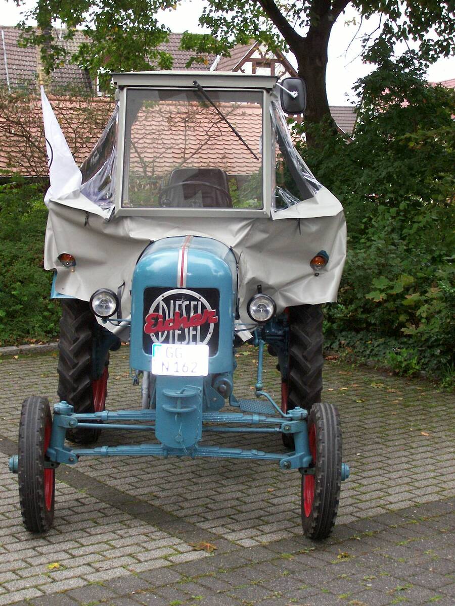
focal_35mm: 65
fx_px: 1139
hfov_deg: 22.6
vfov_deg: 29.8
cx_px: 228
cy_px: 303
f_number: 3.6
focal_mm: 10.8
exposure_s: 1/137
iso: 140
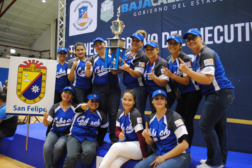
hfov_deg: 61.9
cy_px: 84
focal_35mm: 30
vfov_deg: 43.7
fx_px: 210
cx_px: 126
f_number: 3.8
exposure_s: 1/10
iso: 800
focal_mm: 20
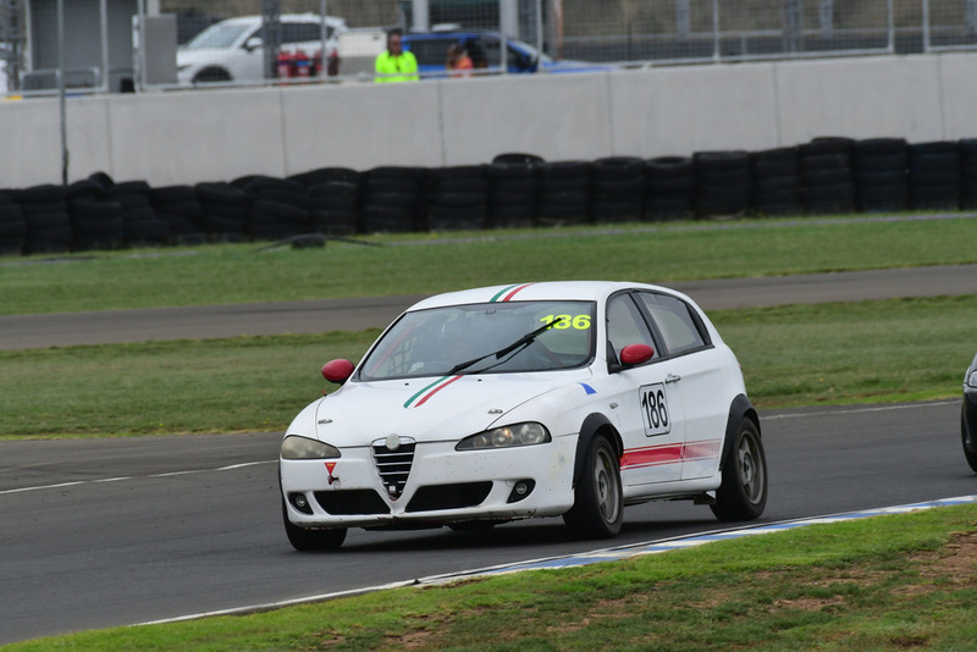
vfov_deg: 1.8
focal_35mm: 750
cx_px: 488
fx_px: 20360
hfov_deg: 2.7
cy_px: 326
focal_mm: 500
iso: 640
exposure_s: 1/640
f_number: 10
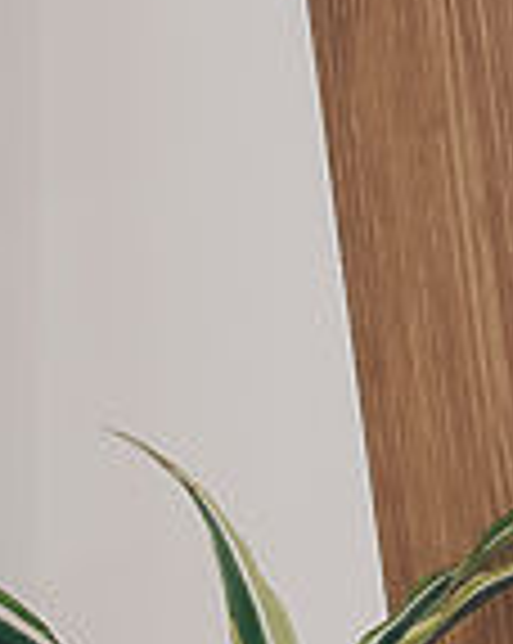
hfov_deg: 4.9
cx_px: 1818
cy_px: 885
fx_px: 5497
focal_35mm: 289
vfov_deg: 6.6
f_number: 4
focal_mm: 50
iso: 1000
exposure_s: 1/60
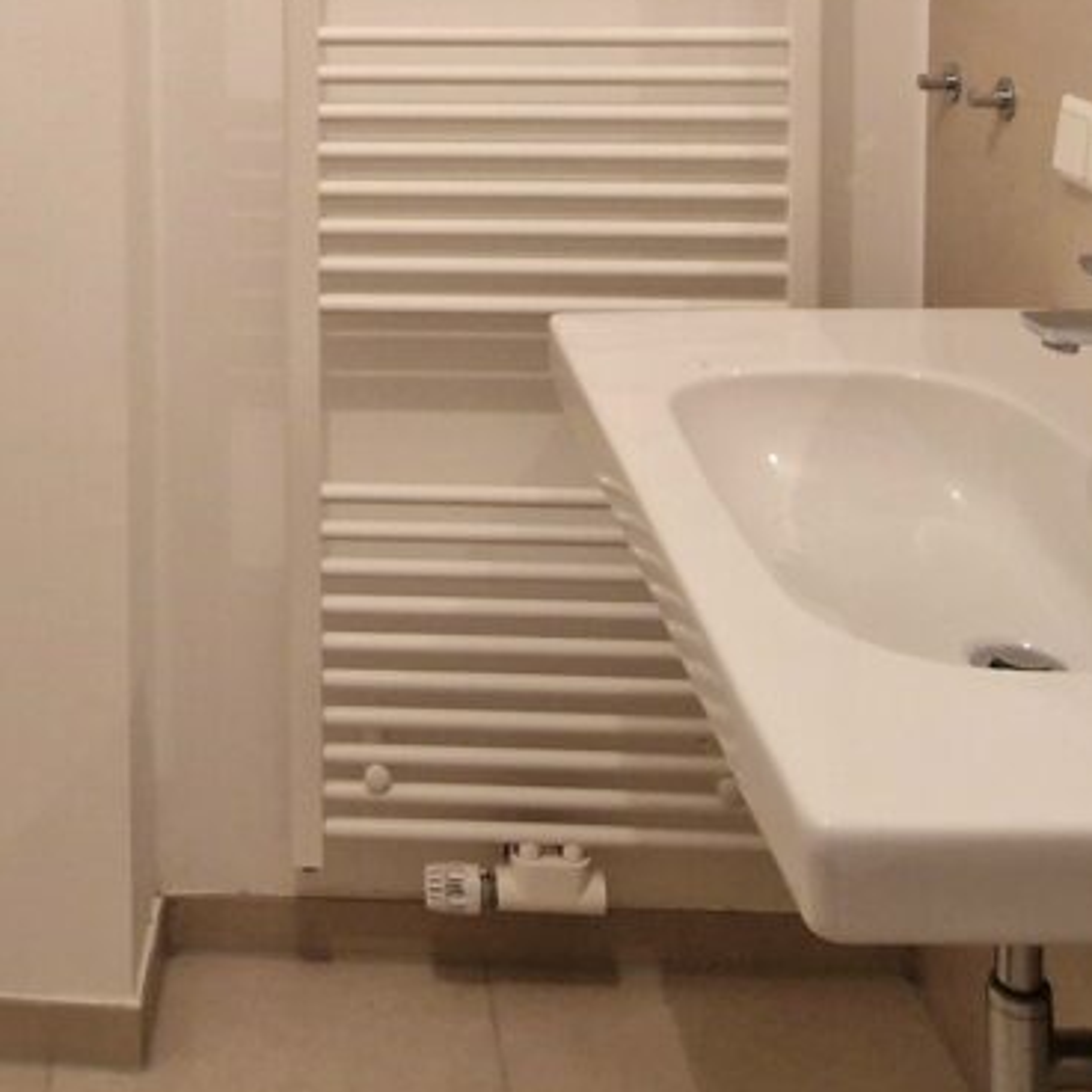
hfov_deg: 36.0
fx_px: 1606
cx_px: 184
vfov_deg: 33.3
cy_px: -80
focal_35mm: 45
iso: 320
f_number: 2.2
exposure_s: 1/50
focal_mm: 2.2
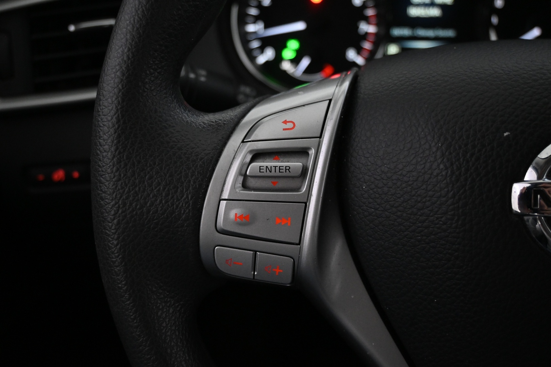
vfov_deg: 38.4
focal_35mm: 34
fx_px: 528
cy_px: 184
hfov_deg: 55.1
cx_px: 276
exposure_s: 1/40
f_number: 4.2
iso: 2500
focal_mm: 23
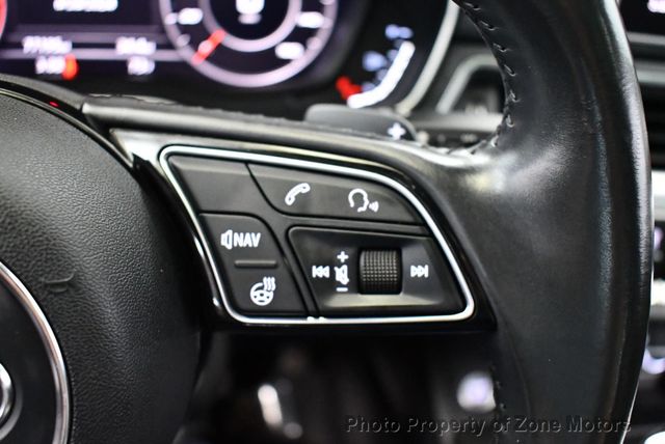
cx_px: 332
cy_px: 222
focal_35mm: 36
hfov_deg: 53.1
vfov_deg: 36.9
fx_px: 666
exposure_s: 1/60
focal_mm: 18
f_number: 3.5
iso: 5600
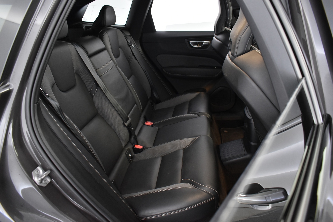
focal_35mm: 27
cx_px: 166
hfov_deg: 67.4
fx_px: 250
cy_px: 111
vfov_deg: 47.9
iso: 1250
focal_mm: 18
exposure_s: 1/6
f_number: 5
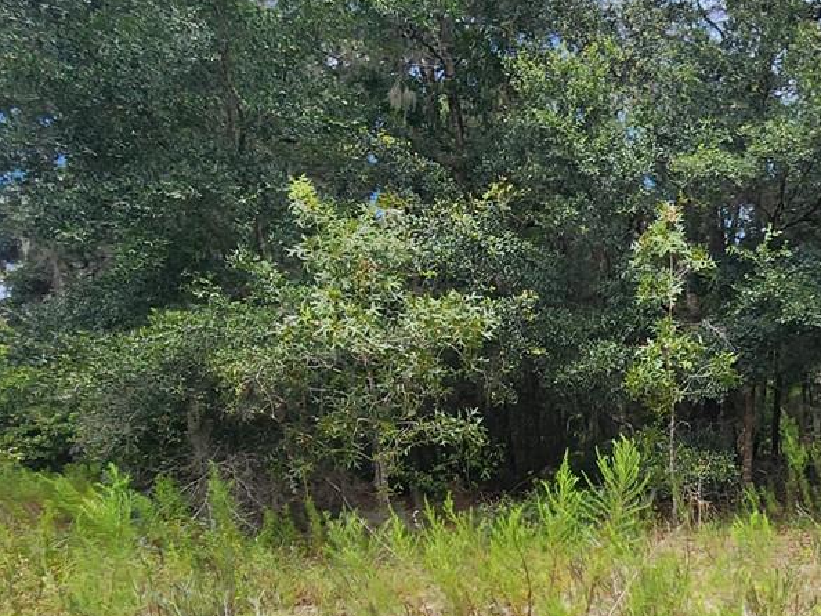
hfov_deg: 44.3
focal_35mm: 35
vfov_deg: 39.2
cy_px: 492
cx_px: 832
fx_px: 830
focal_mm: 2.2
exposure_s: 1/724
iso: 50
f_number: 2.2
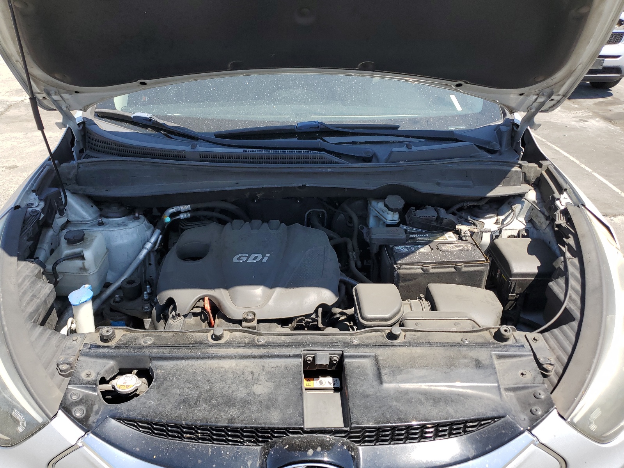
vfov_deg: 53.1
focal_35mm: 26
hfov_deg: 67.3
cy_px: 234
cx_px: 312
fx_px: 469
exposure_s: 1/1250
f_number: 1.5
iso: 50
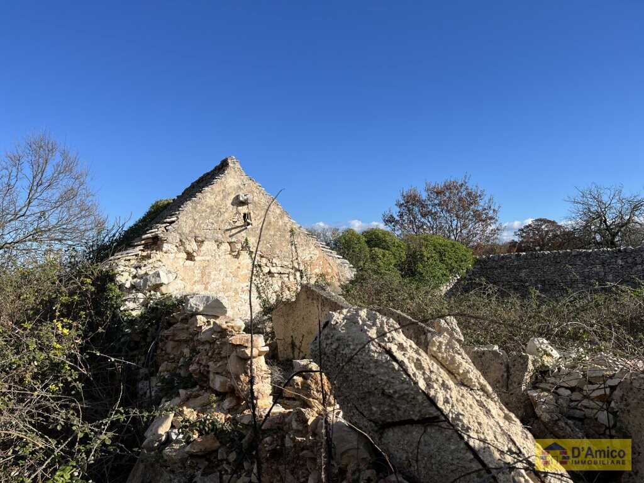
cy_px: 242
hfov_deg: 67.3
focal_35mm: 26
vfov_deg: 53.1
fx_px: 484
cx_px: 322
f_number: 1.6
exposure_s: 1/3623
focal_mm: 5.1
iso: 50
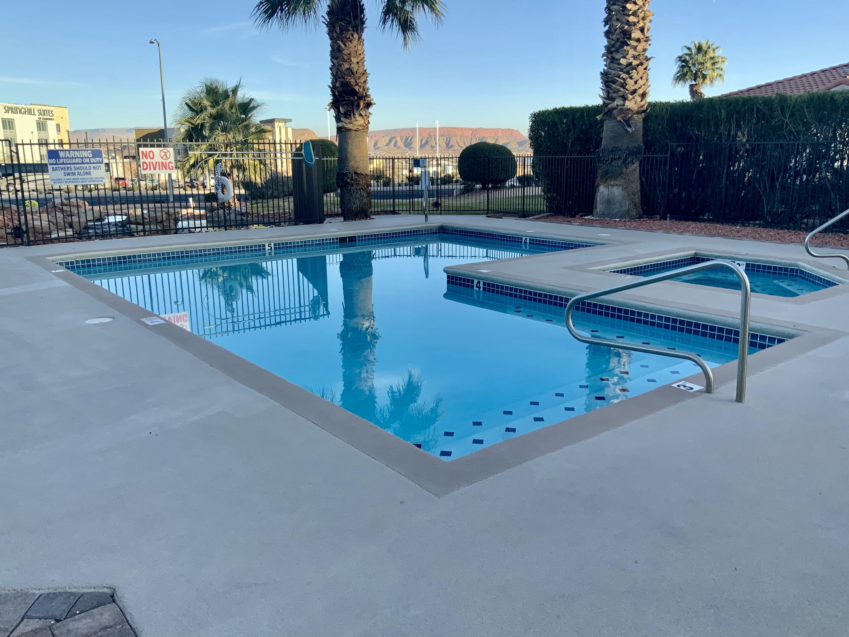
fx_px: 711
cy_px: 318
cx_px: 424
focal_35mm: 29
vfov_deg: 48.2
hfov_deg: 61.7
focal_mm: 3
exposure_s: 1/473
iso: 16
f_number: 1.8
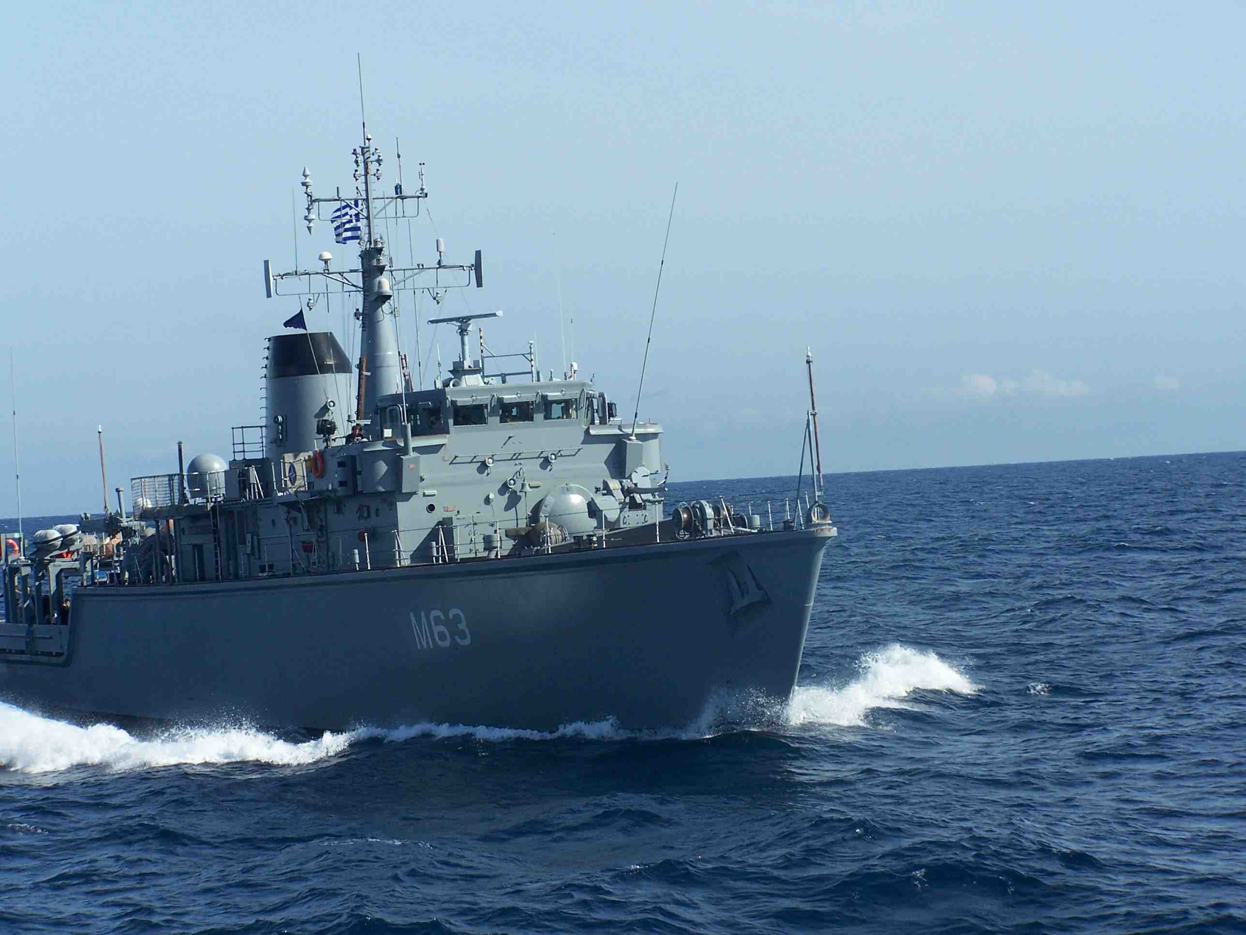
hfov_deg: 15.4
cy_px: 468
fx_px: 4607
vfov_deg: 11.6
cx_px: 623
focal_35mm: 128
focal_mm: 21.2
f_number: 4.5
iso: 80
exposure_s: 1/750
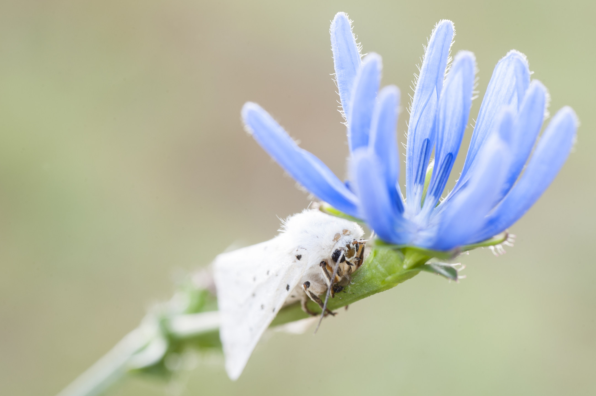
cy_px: 194
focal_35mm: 100
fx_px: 1654
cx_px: 280
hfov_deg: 20.4
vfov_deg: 13.7
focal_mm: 90
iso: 200
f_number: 22
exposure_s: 1/5
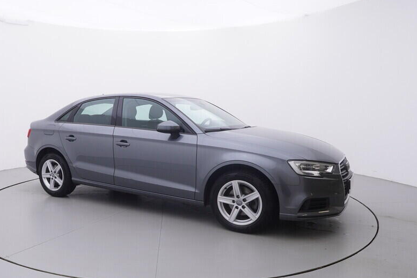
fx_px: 344
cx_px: 148
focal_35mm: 30
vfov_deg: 43.9
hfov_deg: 61.3
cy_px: 168
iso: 200
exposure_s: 1/80
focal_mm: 15
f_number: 5
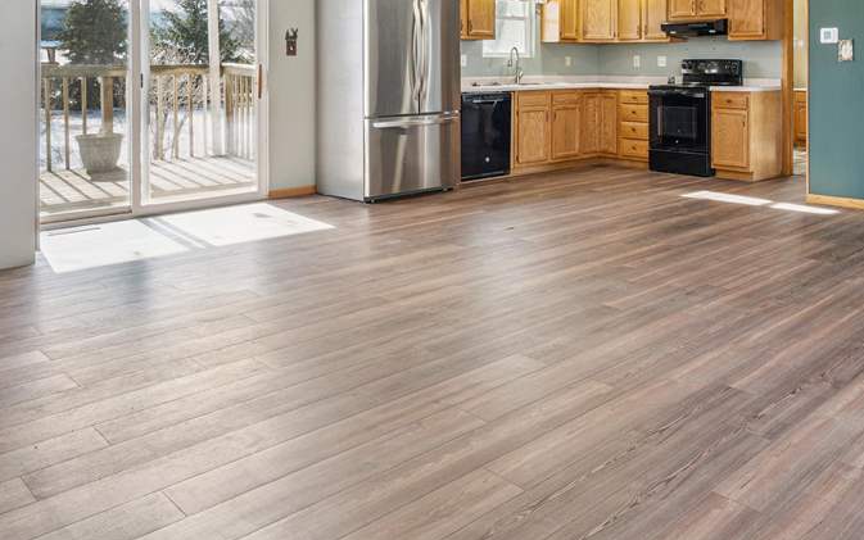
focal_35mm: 31
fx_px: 730
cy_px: 74
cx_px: 668
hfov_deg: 57.5
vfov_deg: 38.4
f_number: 9
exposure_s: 1/13
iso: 400
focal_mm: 16
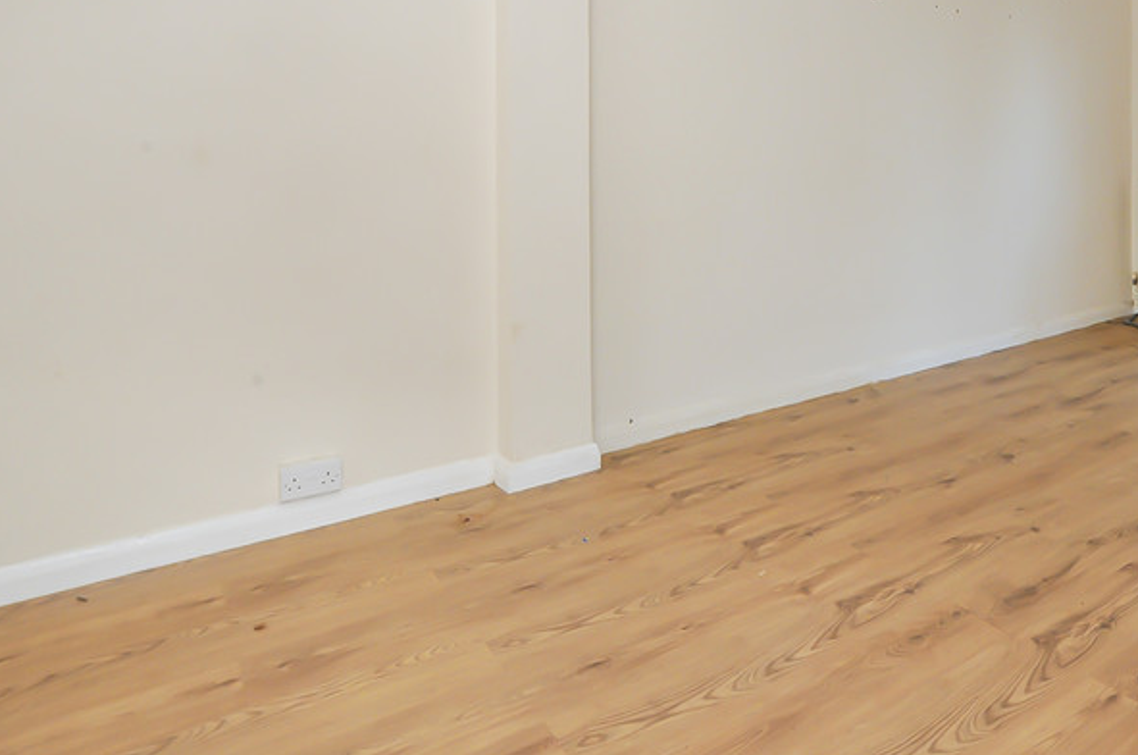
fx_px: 821
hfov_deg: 64.8
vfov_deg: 46.1
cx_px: 870
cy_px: 121
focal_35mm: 26
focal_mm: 10
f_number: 14
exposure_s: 1/3
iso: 400
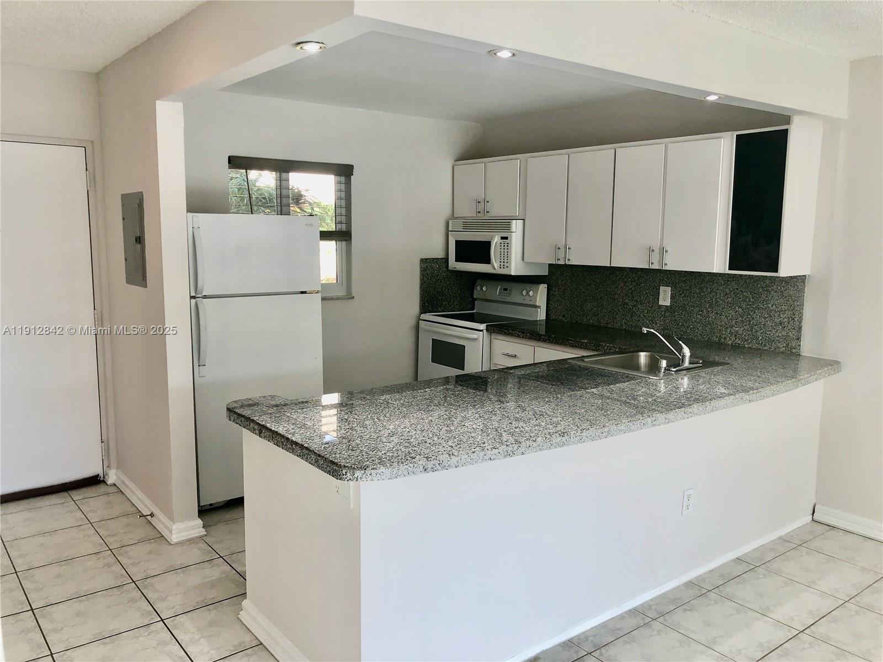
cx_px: 442
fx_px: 714
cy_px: 331
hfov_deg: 63.4
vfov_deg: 49.7
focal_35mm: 28
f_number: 1.8
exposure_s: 1/120
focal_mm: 4
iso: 40
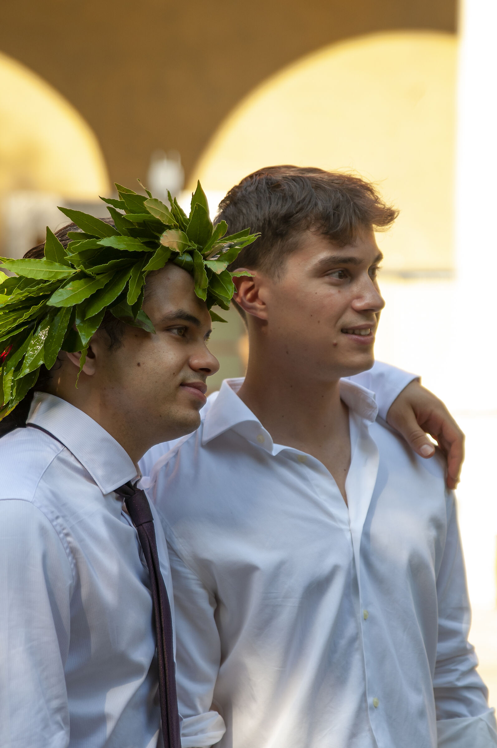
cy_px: 374
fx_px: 2179
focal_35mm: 105
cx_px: 248
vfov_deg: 19.5
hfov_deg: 13.0
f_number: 2.8
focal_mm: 70
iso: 200
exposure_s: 1/500
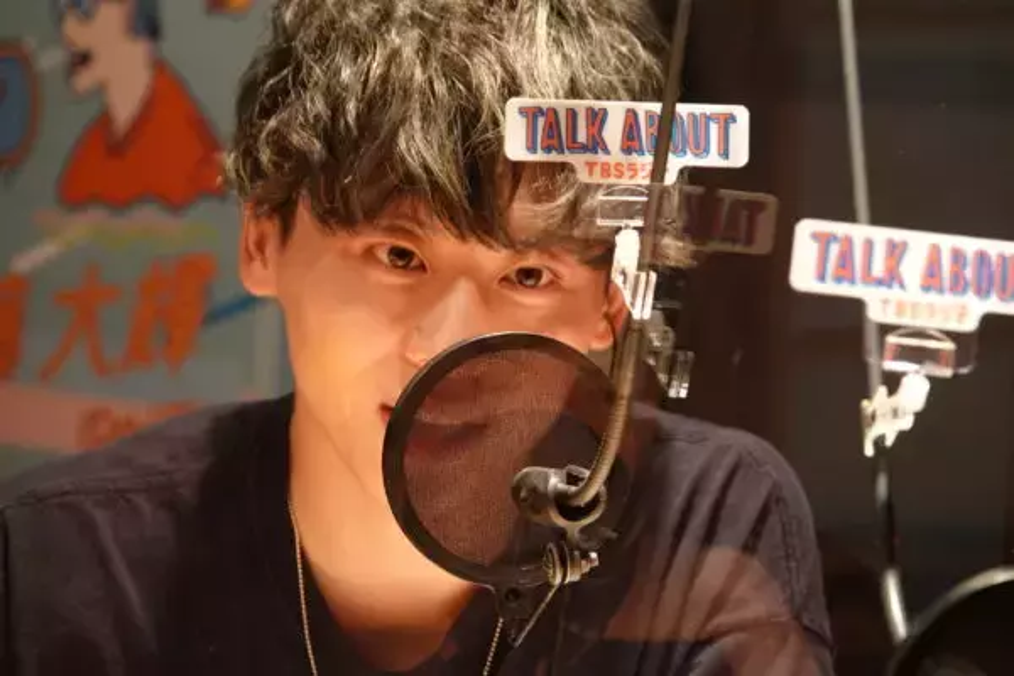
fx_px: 6027
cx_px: 507
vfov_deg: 6.4
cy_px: 338
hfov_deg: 9.6
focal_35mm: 214
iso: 800
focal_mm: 78.39
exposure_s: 1/13
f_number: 4
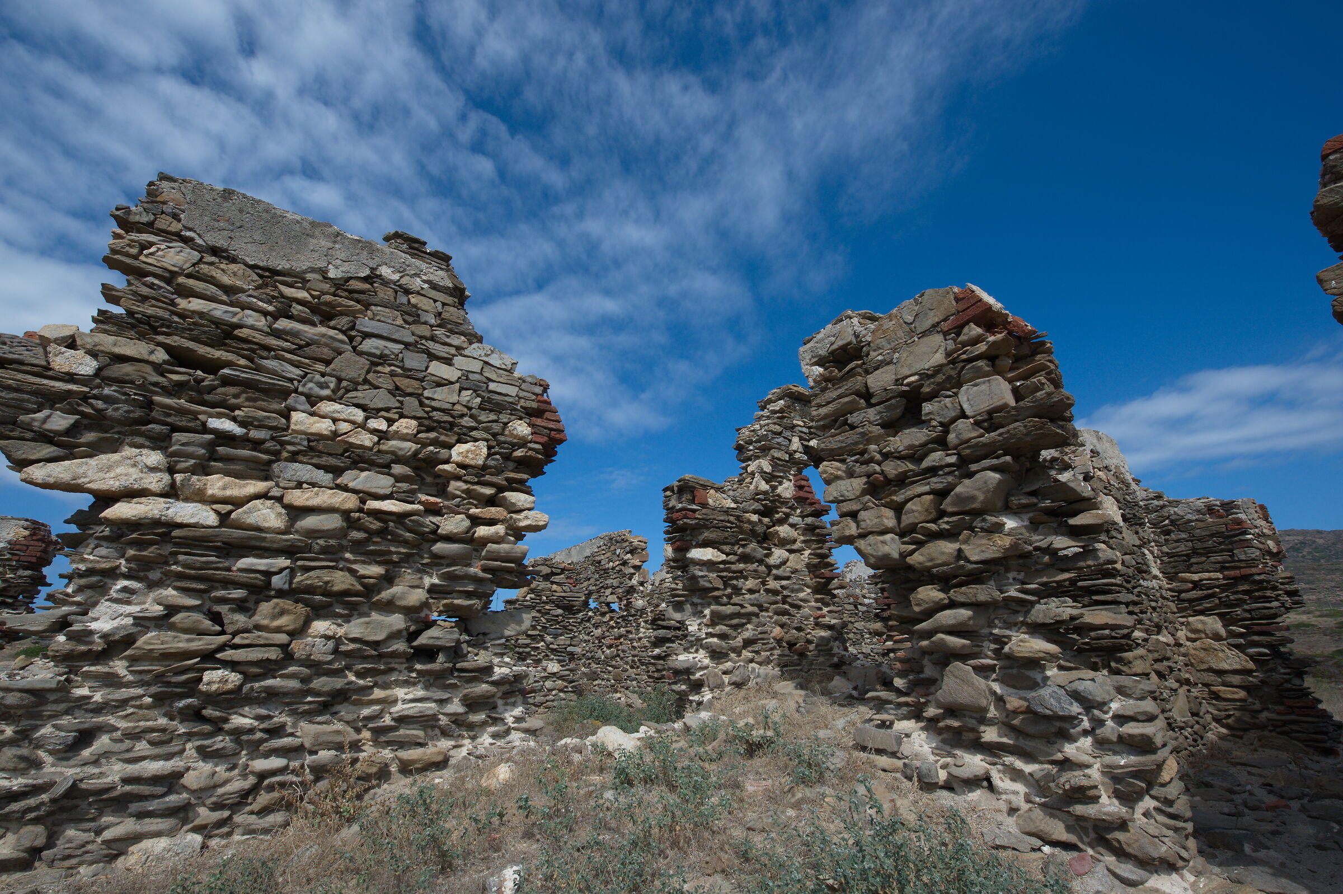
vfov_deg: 81.1
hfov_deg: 104.3
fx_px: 522
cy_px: 447
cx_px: 672
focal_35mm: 14
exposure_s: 1/320
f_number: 11
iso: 200
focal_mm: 14
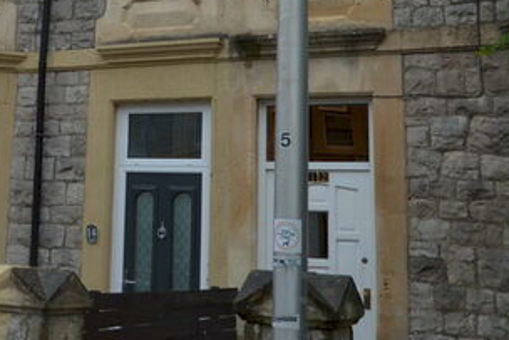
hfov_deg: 28.0
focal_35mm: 69
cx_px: 42
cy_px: 7
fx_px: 976
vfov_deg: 19.2
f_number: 3.8
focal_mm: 20
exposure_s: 1/500
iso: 100
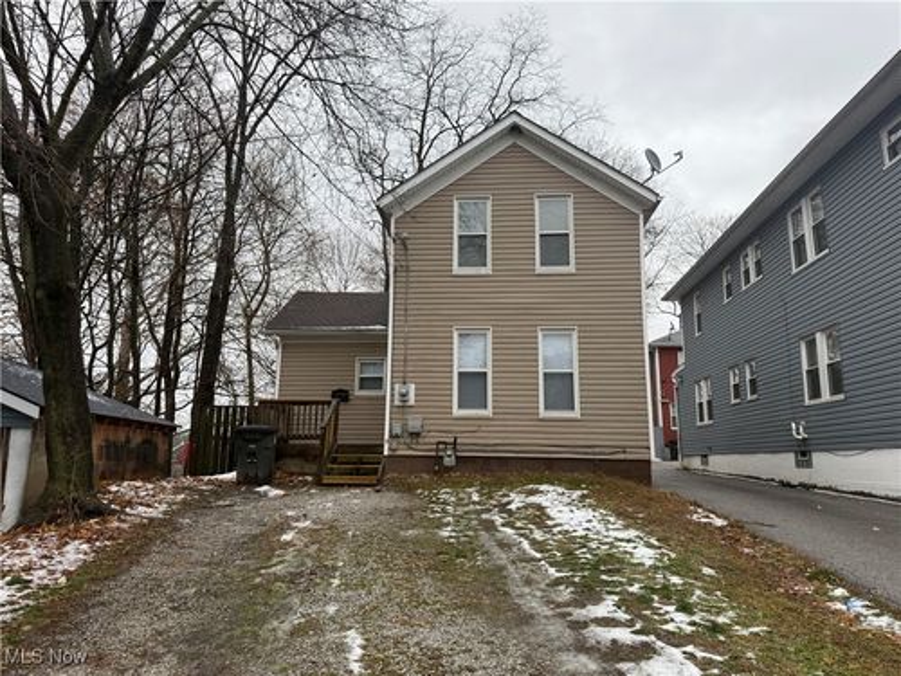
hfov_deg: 71.6
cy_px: 338
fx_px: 625
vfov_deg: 56.8
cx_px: 450
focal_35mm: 24
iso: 80
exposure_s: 1/563
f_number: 1.78
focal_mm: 6.76
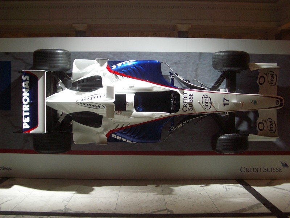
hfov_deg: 45.8
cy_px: 109
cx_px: 145
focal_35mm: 41
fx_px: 343
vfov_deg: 35.1
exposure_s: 1/60
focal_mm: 6.8
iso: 100
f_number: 2.8
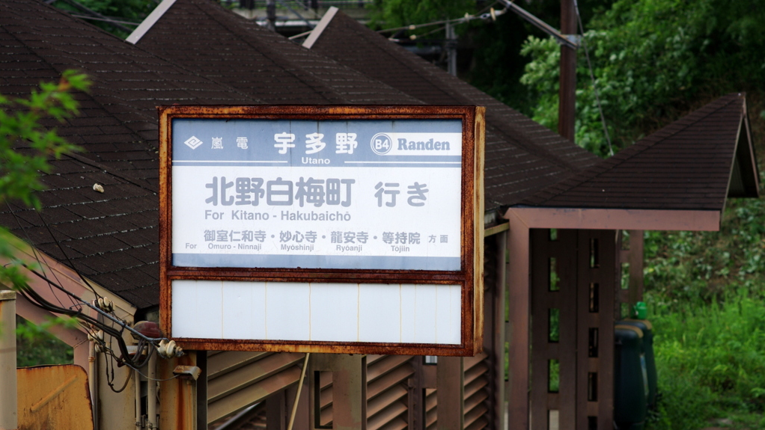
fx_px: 2231
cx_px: 382
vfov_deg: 11.0
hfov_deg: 19.5
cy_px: 245
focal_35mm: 110
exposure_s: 1/400
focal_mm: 70
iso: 100
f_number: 4
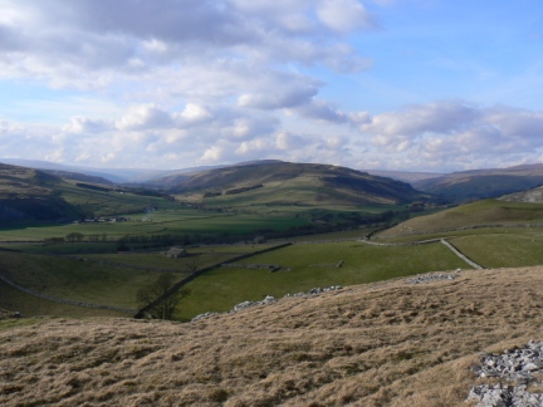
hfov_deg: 51.4
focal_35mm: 36
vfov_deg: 39.7
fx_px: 565
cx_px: 272
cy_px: 204
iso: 80
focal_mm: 6
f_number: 6.3
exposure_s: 1/500
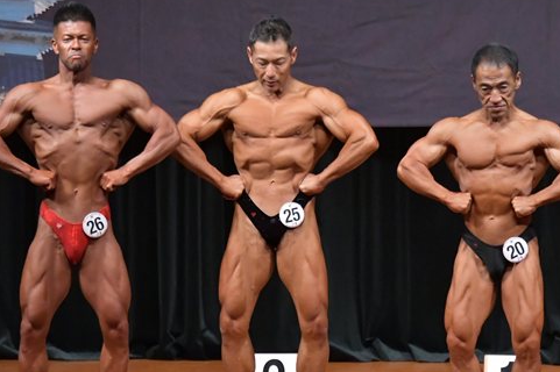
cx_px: 300
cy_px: 246
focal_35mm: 350
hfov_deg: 5.9
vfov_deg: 3.9
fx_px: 5441
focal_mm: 145
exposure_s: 1/400
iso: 6400
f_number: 5.6
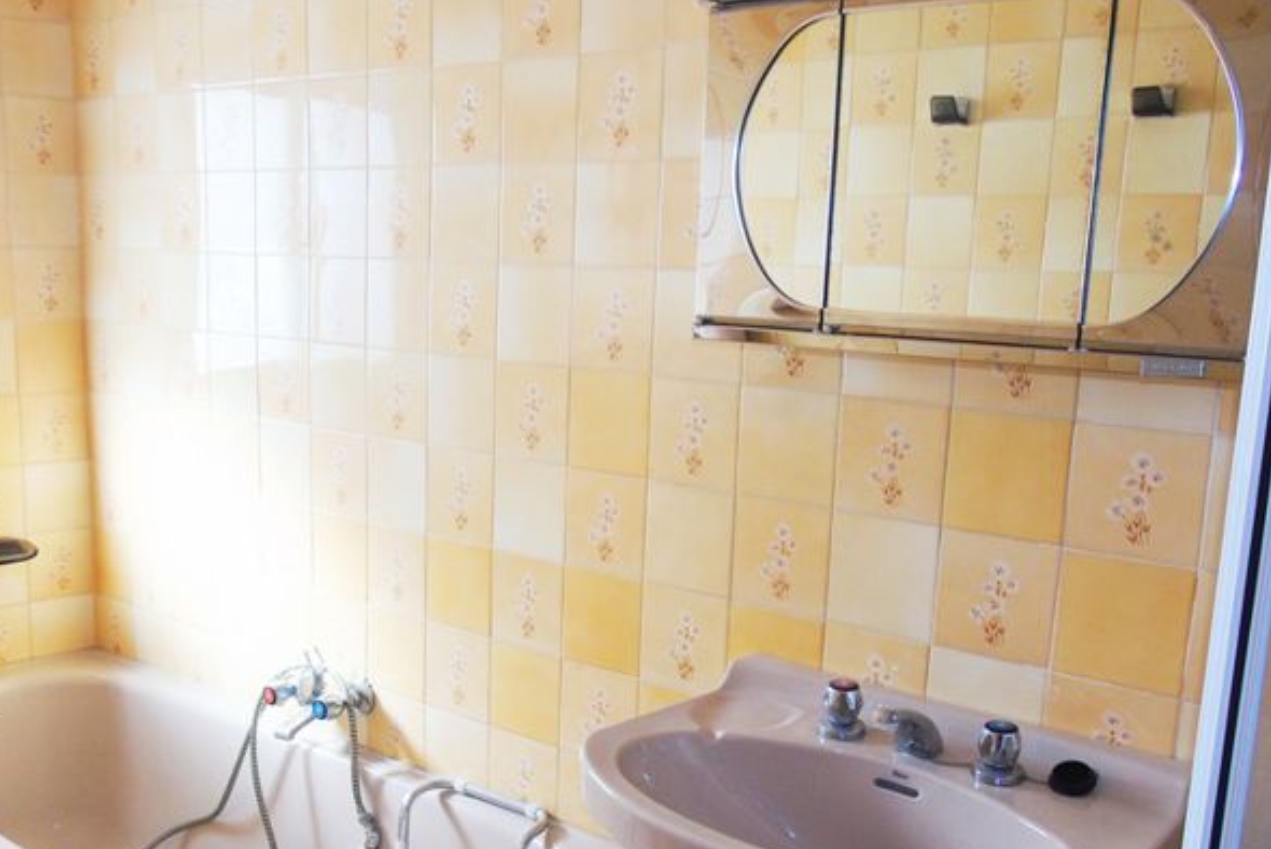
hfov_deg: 53.0
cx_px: 555
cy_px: 515
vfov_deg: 36.8
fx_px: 1272
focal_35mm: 36
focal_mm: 5.2
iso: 80
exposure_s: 1/40
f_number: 3.6
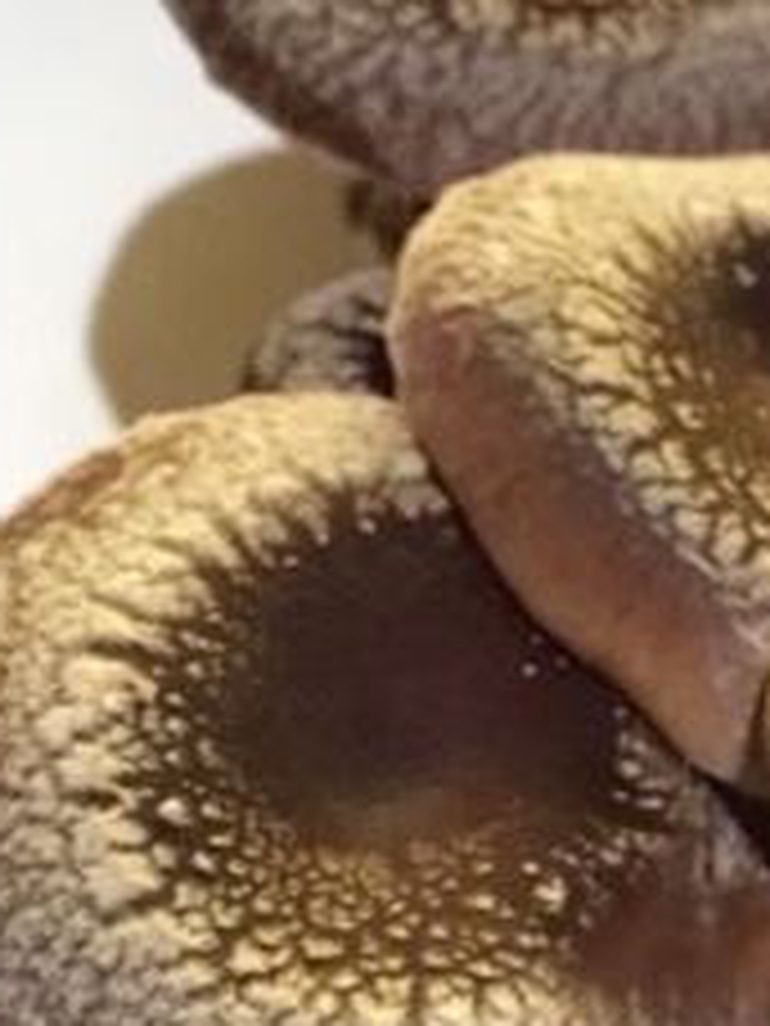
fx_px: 2640
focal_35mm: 89
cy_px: 495
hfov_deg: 15.6
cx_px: 1047
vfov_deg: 22.0
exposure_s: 1/8
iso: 160
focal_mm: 4.15
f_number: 2.2
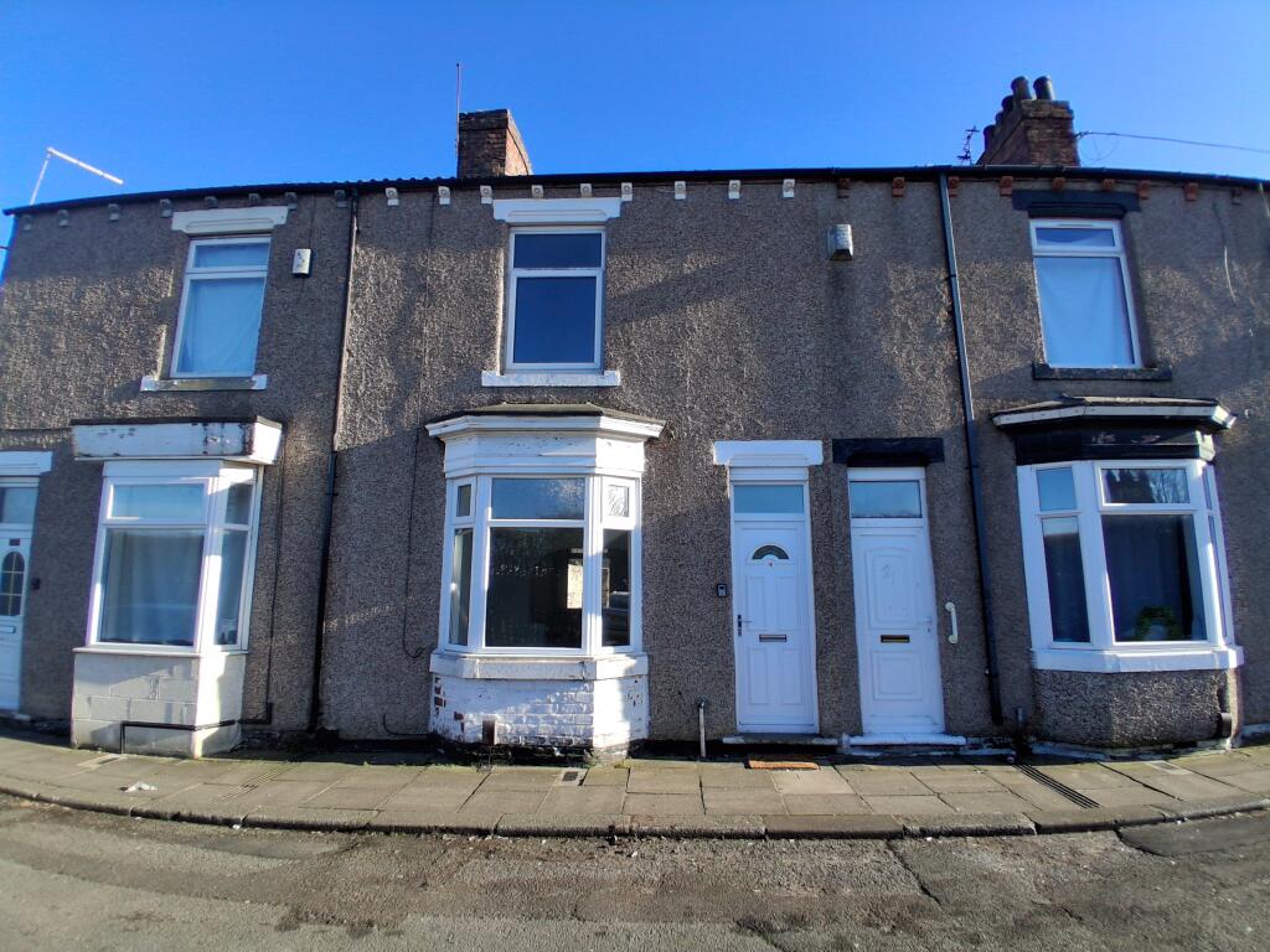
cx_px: 635
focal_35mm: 17
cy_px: 476
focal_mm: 1.4
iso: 50
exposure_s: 1/602
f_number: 2.2
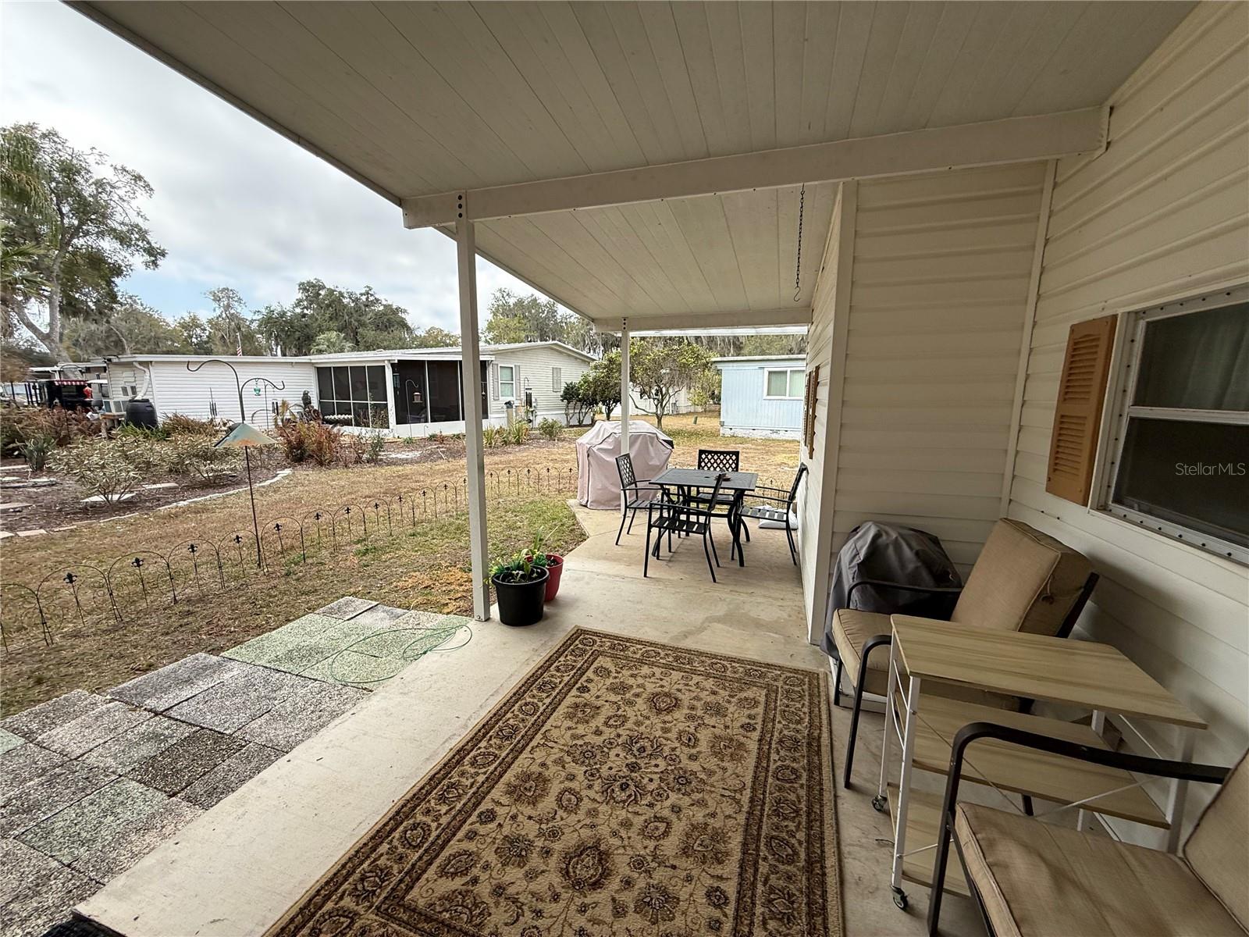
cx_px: 624
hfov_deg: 102.1
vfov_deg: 85.7
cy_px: 468
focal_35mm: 14
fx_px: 505
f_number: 2.2
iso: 64
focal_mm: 2.22
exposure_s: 1/820
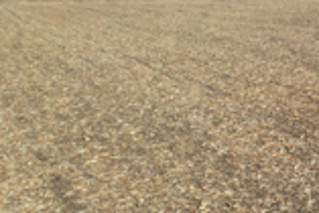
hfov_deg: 29.4
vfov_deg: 21.2
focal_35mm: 63
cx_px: 331
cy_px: 185
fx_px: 559
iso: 100
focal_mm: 8.38
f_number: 2.8
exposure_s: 1/2000
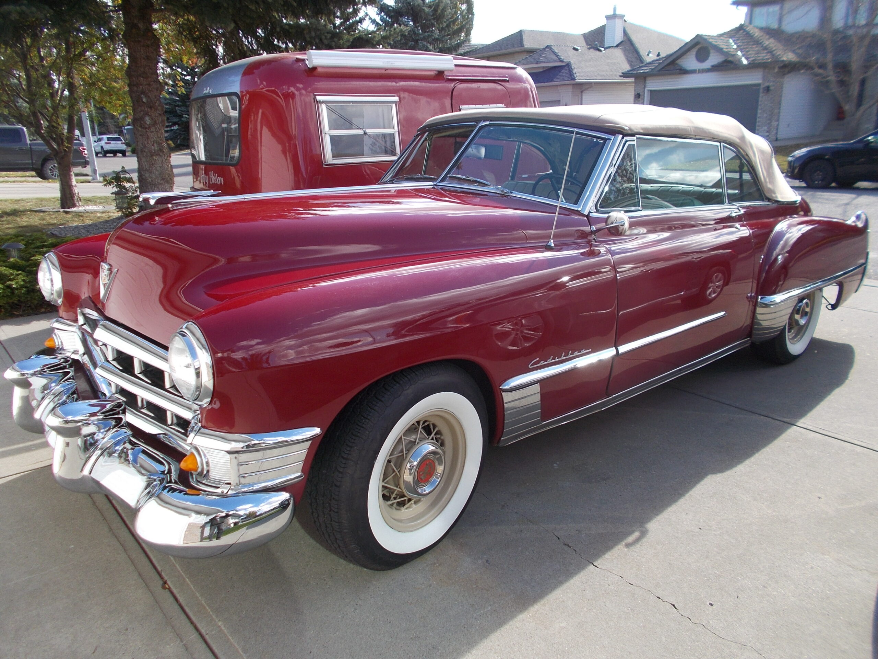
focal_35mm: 26
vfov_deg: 53.1
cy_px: 330
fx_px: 659
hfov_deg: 67.3
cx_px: 439
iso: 80
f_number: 3.2
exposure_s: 1/250
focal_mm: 4.6
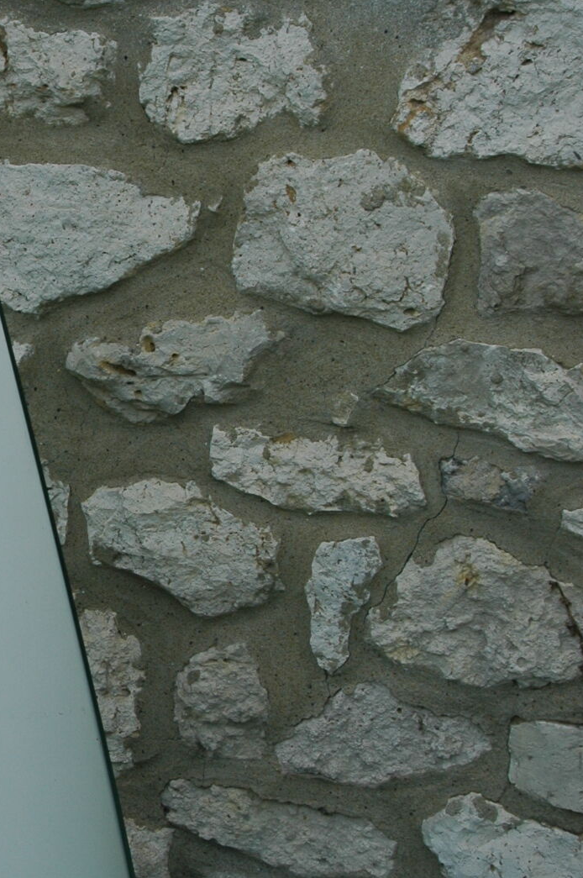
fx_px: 2192
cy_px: 469
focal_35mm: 90
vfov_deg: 22.6
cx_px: 14
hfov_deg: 14.9
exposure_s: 1/125
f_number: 6.3
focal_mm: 28
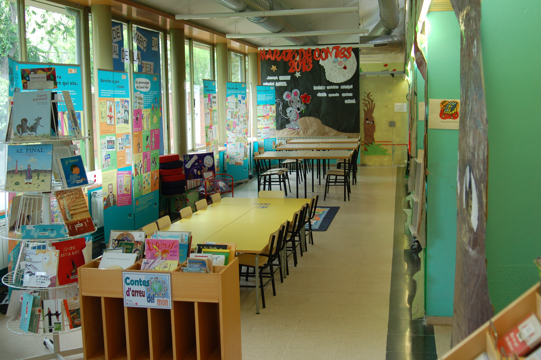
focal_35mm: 42
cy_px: 180
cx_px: 270
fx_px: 631
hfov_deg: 46.4
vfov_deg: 31.8
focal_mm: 28
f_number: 4.5
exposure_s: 1/80
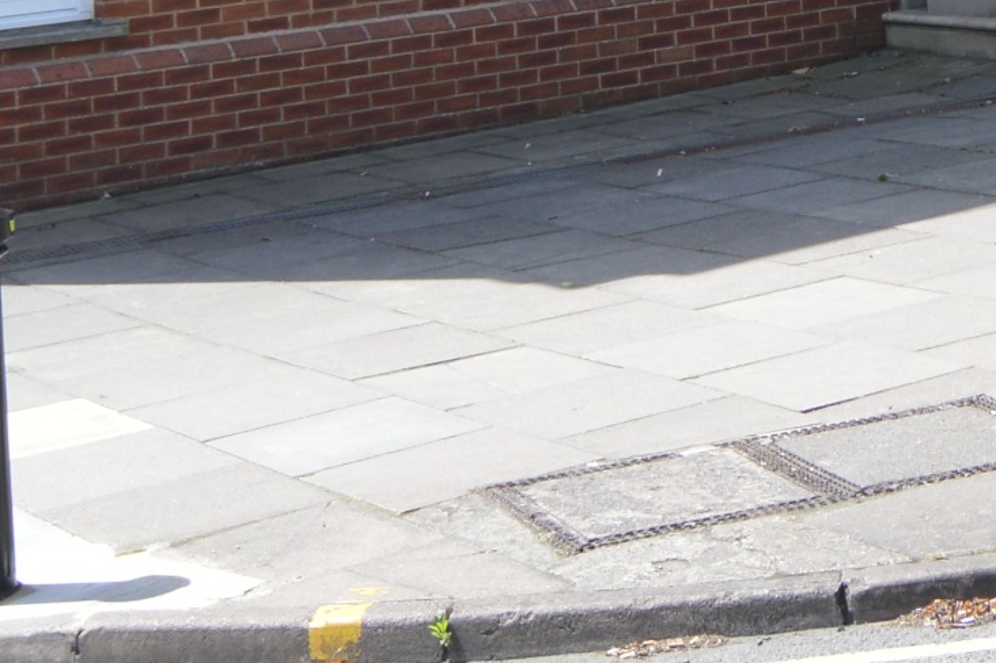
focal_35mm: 107
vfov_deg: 11.7
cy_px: -569
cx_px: 923
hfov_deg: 18.7
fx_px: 2970
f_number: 7.1
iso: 100
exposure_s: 1/200
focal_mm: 15
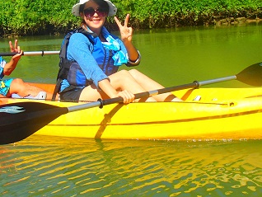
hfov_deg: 37.4
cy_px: 60
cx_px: 117
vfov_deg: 28.3
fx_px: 386
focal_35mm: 51
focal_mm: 6.07
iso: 100
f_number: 4.4
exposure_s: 1/640
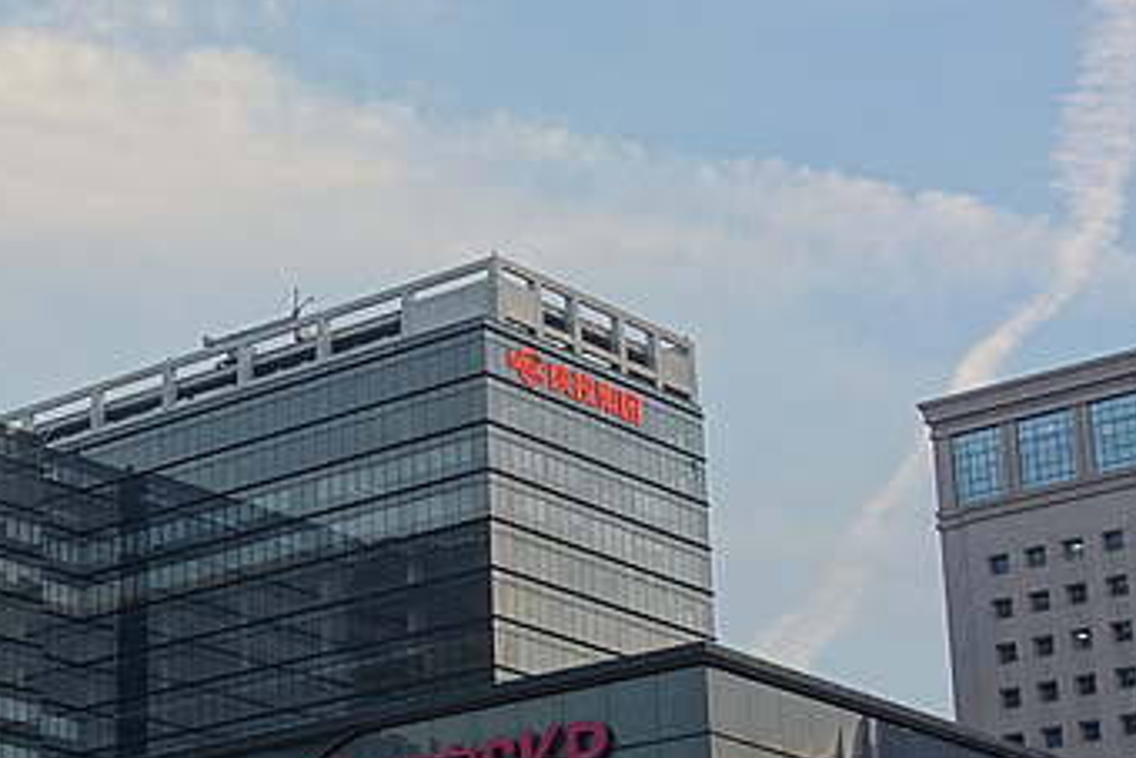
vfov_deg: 14.6
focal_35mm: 94
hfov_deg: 21.4
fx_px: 2967
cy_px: 462
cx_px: 194
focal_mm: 14.93
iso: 125
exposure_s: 1/100
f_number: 3.5
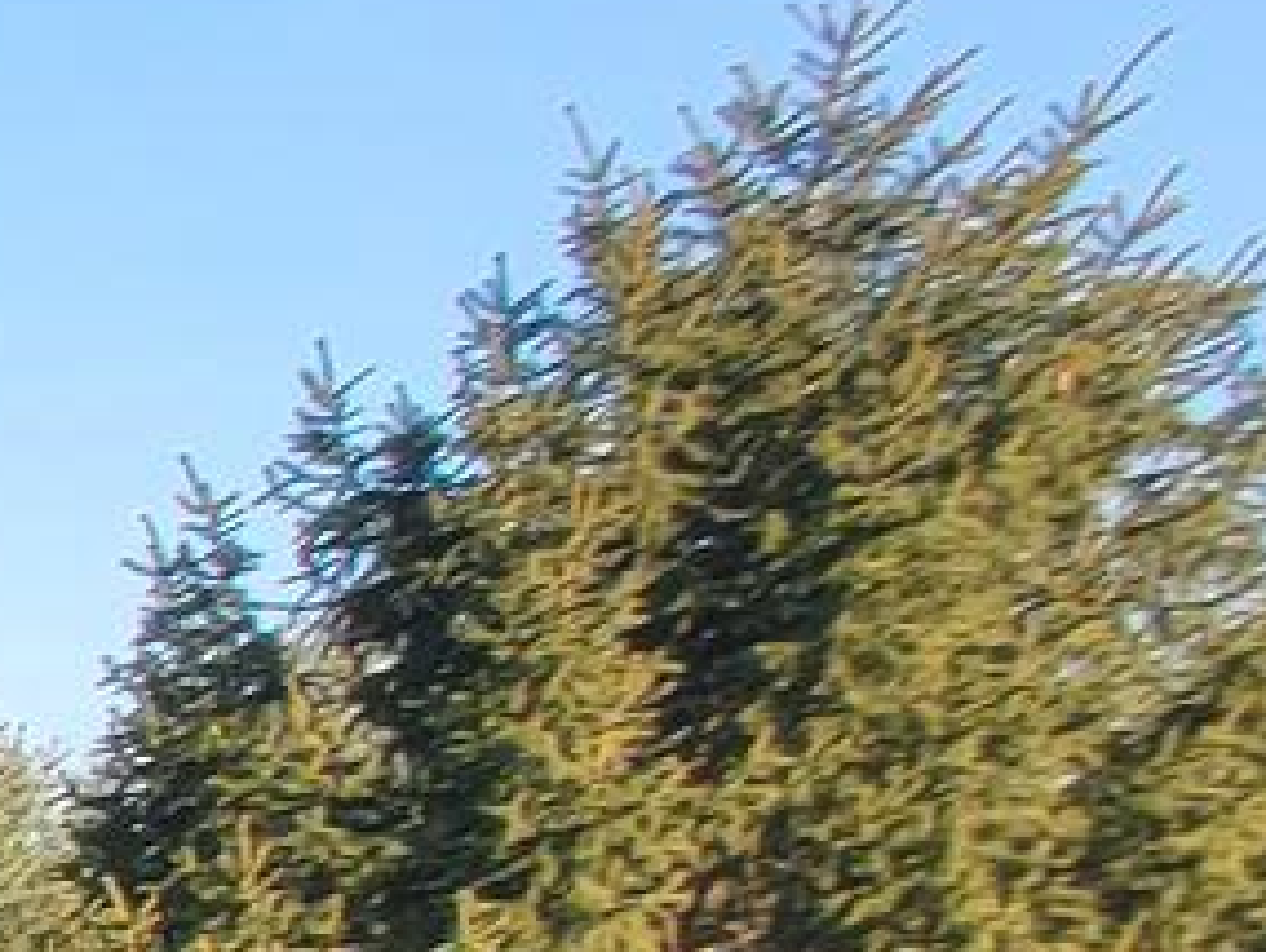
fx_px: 3404
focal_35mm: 93
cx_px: -3183
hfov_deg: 9.5
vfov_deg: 14.1
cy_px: 1705
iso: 50
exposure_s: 1/636
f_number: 2.2
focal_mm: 2.2
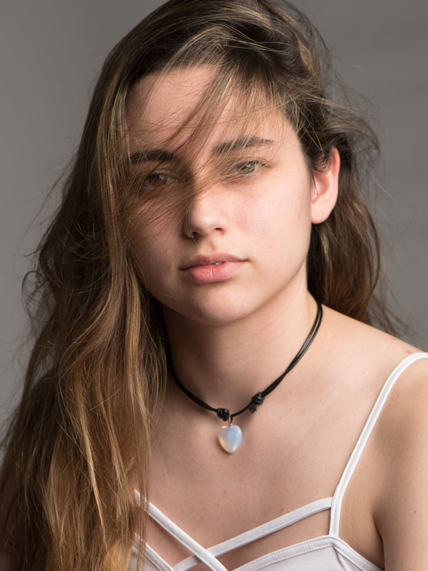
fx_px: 1880
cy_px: 280
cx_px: 214
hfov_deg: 13.0
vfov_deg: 17.3
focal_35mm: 114
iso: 100
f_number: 7.1
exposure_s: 1/200
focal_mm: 105
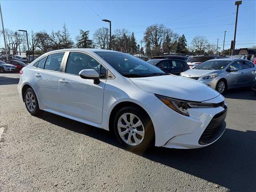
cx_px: 128
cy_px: 96
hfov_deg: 71.6
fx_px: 177
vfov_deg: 56.8
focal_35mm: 24
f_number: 1.78
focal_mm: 6.76
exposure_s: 1/3425
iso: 80
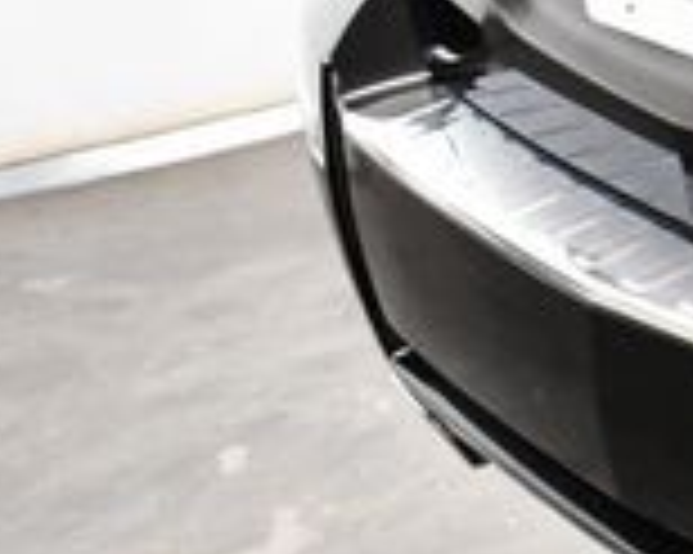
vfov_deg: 10.9
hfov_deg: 12.1
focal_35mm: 141
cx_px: 1404
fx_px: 2890
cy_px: 18
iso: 1600
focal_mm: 18
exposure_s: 1/125
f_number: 3.5
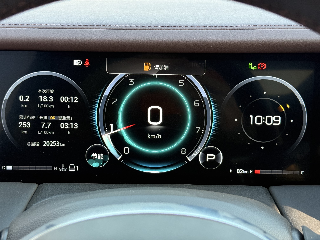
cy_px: 120
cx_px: 160
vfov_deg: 30.3
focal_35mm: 48
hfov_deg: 39.7
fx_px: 444
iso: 200
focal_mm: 6.76
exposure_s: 1/164
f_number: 1.78
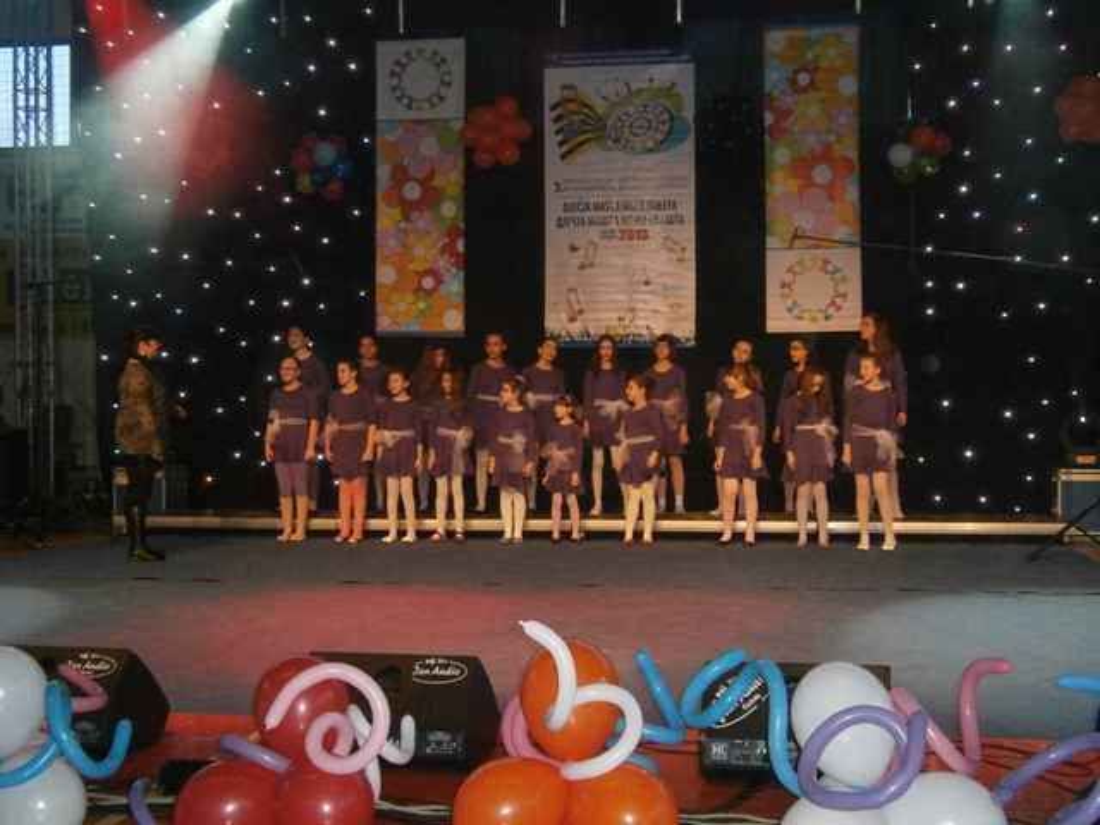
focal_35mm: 47
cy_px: 412
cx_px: 550
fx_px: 1494
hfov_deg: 40.4
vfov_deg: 30.9
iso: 640
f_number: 3.4
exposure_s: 1/40
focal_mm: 8.3
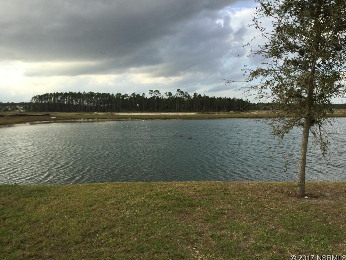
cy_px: 130
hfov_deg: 58.4
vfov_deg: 45.4
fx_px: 310
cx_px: 173
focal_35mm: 31
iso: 25
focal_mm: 3.3
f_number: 2.4
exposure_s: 1/539
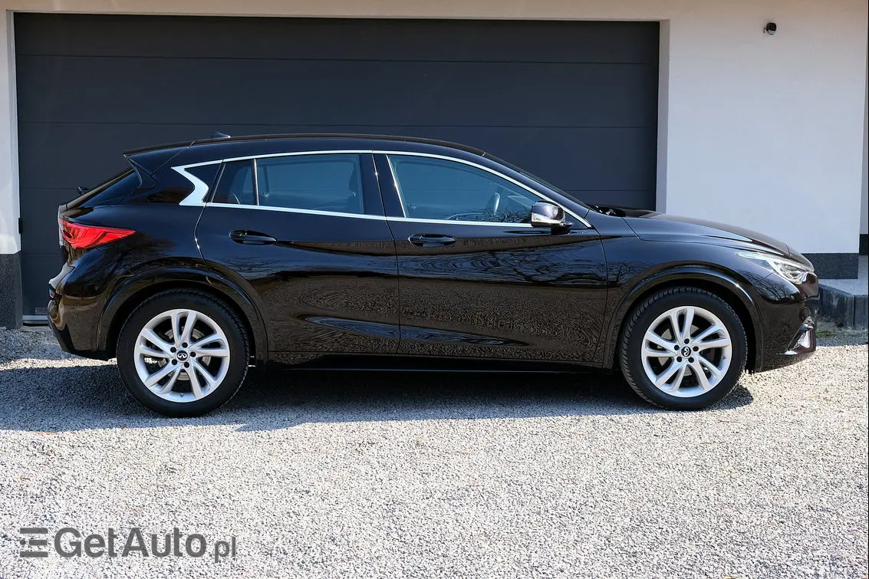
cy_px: 290
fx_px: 1472
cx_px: 434
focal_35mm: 61
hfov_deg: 32.9
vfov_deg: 22.3
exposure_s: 1/280
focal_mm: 40.7
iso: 320
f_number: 5.6
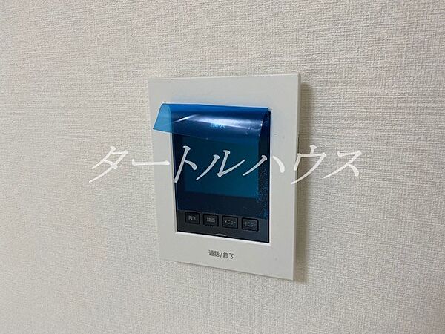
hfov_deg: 67.3
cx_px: 222
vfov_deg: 53.1
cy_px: 167
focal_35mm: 26
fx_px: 334
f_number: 1.8
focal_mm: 4.25
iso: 125
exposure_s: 1/120
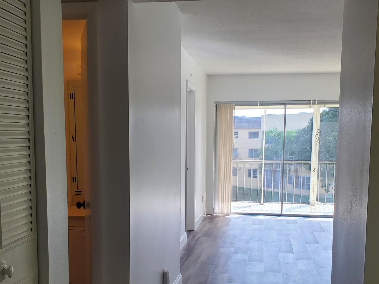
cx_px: 187
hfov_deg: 42.1
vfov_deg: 31.7
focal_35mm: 45
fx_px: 493
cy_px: 210
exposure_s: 1/132
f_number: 2.4
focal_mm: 4.3
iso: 50
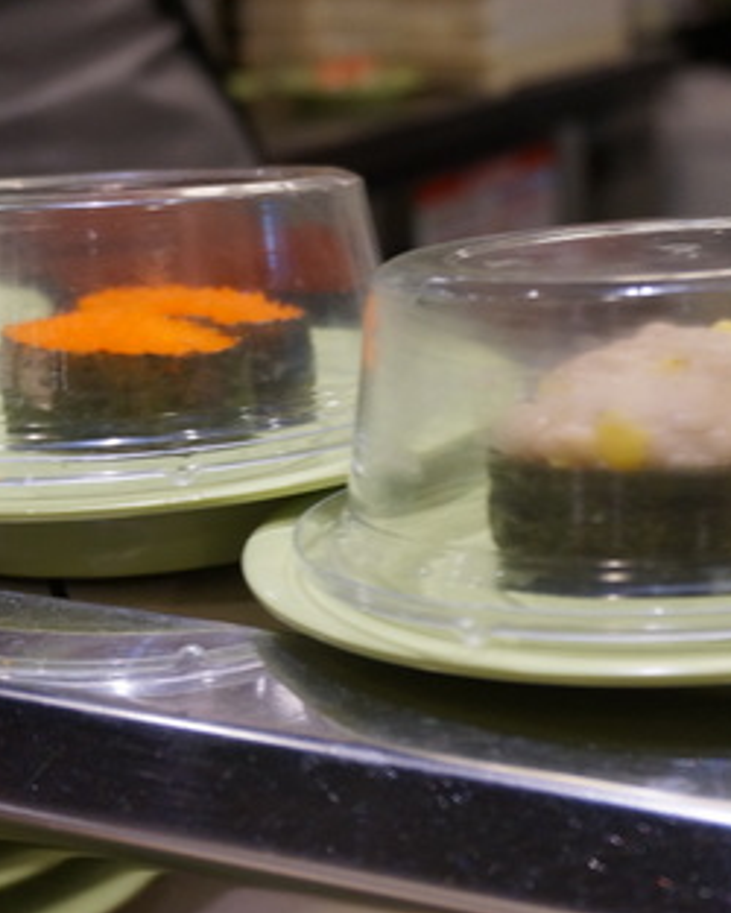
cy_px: 351
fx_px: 2026
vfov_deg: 25.3
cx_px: 538
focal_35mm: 75
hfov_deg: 20.3
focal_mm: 26
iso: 800
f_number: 4.5
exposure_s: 1/60
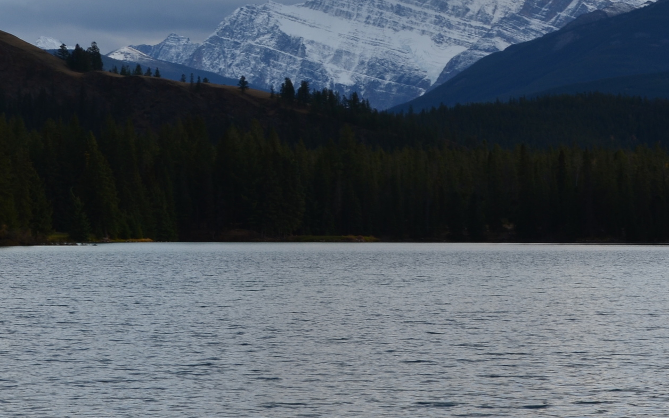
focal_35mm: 167
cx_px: 363
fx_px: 3045
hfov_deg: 12.5
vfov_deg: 7.8
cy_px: 47
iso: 180
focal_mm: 55
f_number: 11
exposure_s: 1/125
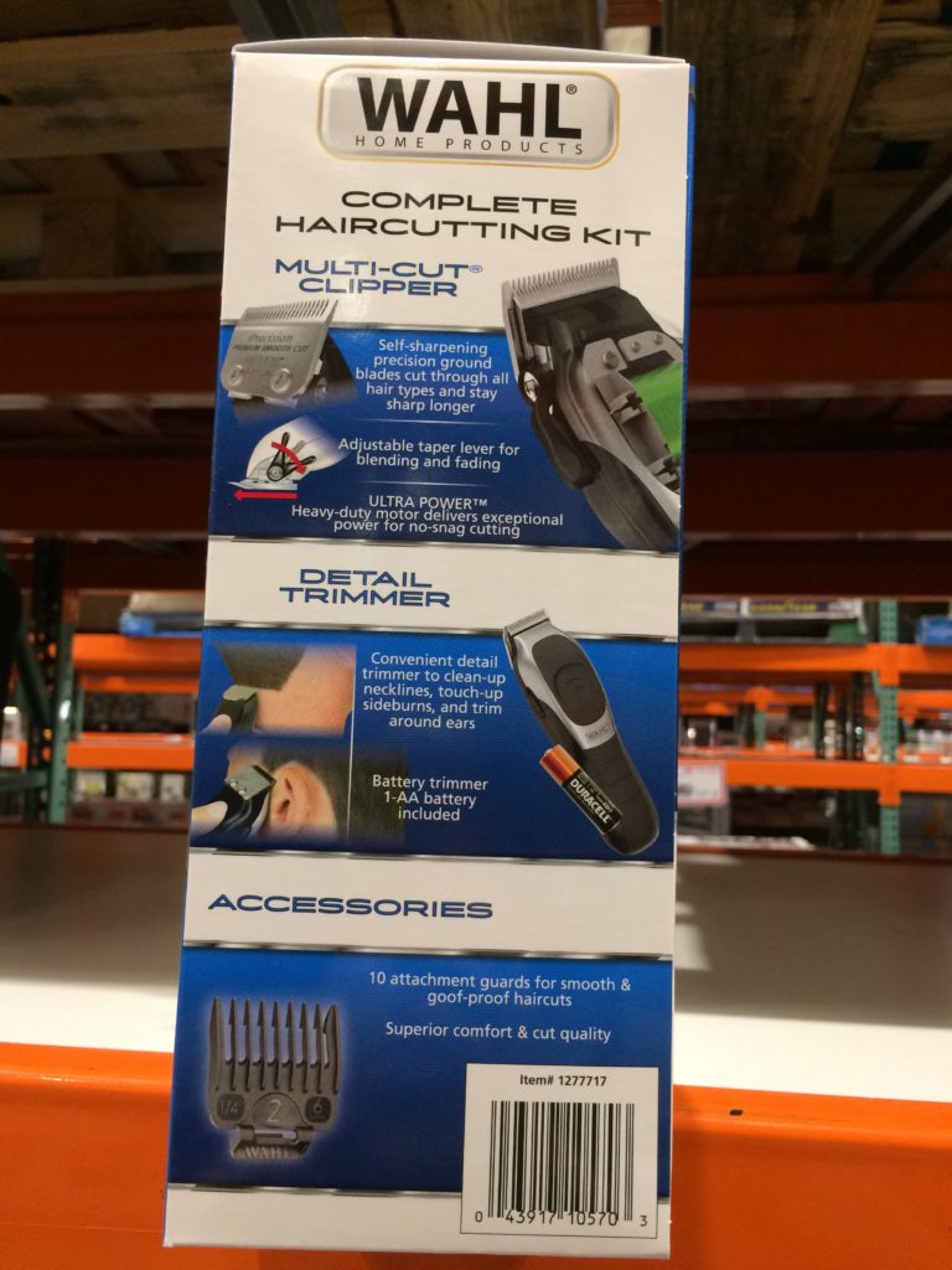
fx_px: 1063
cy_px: 635
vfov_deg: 61.7
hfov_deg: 48.2
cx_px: 476
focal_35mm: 29
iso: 125
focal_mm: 4.15
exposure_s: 1/30
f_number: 2.2
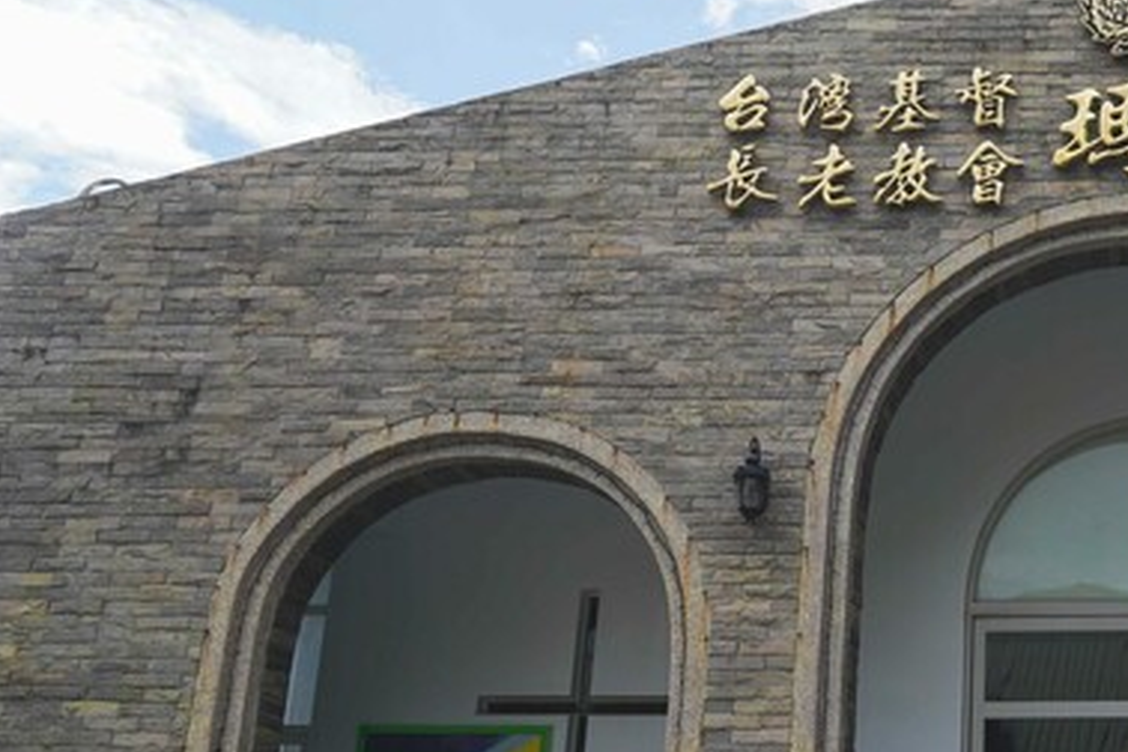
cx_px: 1241
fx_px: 1692
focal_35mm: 54
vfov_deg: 25.1
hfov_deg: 32.4
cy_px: 367
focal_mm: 24
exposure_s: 1/1000
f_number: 4
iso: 100
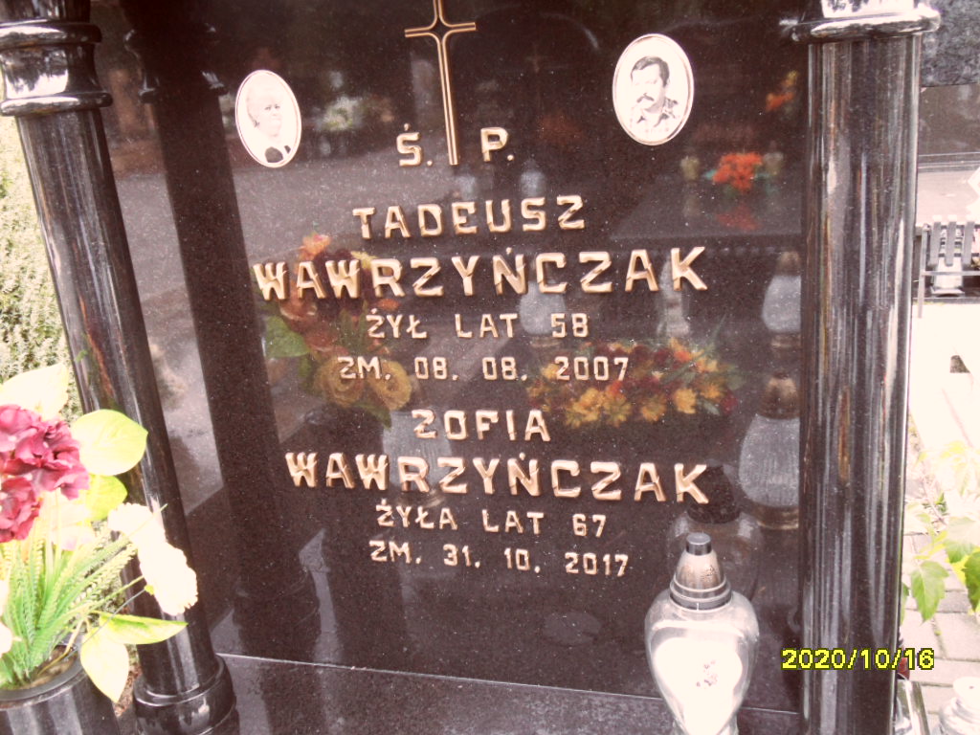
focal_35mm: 32
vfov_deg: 44.2
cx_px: 490
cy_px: 368
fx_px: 906
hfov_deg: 56.8
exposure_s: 1/30
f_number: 3.4
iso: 160
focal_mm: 5.3
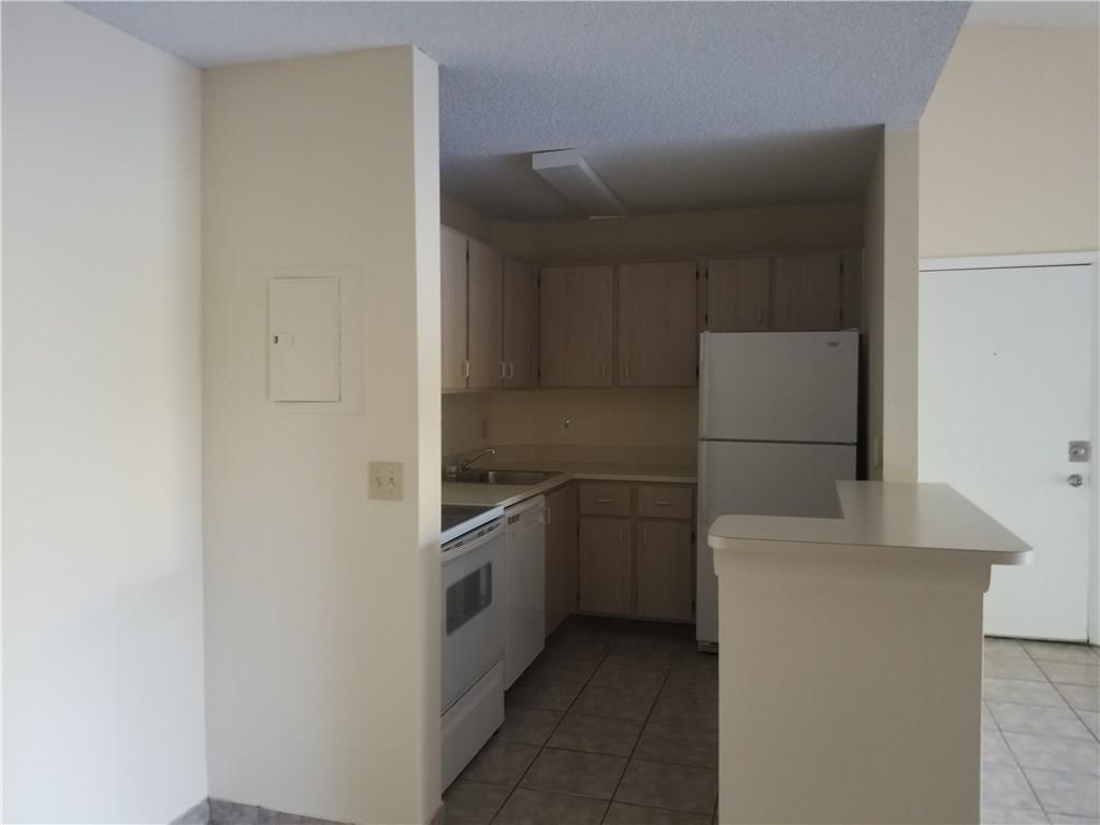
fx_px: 826
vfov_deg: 53.1
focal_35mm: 26
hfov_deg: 67.3
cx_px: 550
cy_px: 412
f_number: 1.7
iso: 200
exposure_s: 1/10
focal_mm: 4.25
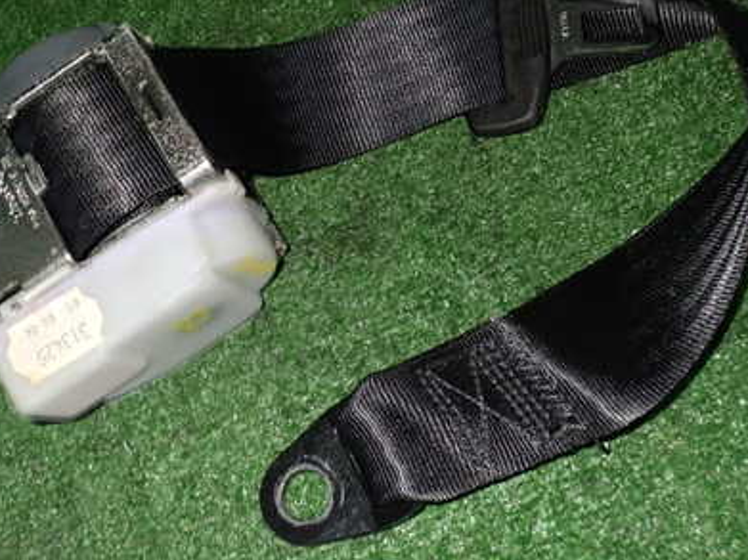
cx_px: 360
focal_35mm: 46
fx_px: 994
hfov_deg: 41.2
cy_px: 227
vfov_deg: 31.4
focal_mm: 5.4
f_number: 6.3
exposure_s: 1/30
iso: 200
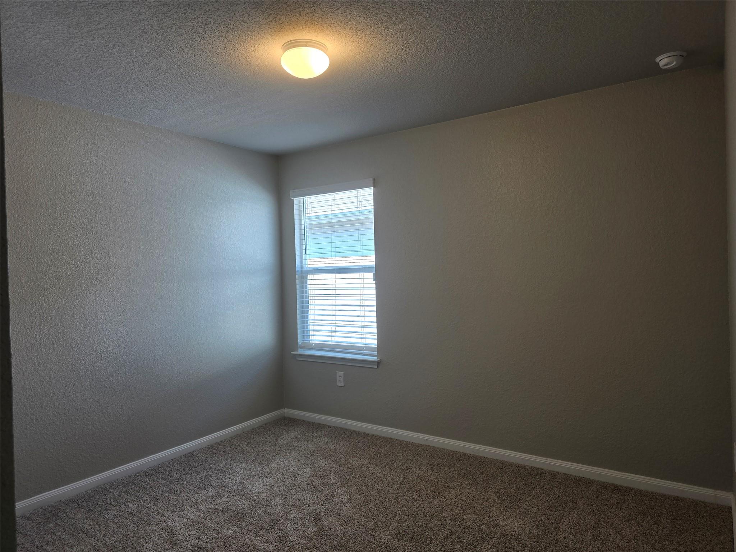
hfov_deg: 73.9
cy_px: 276
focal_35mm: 23
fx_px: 489
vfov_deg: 58.9
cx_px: 368
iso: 50
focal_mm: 6.3
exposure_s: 1/120
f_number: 1.7
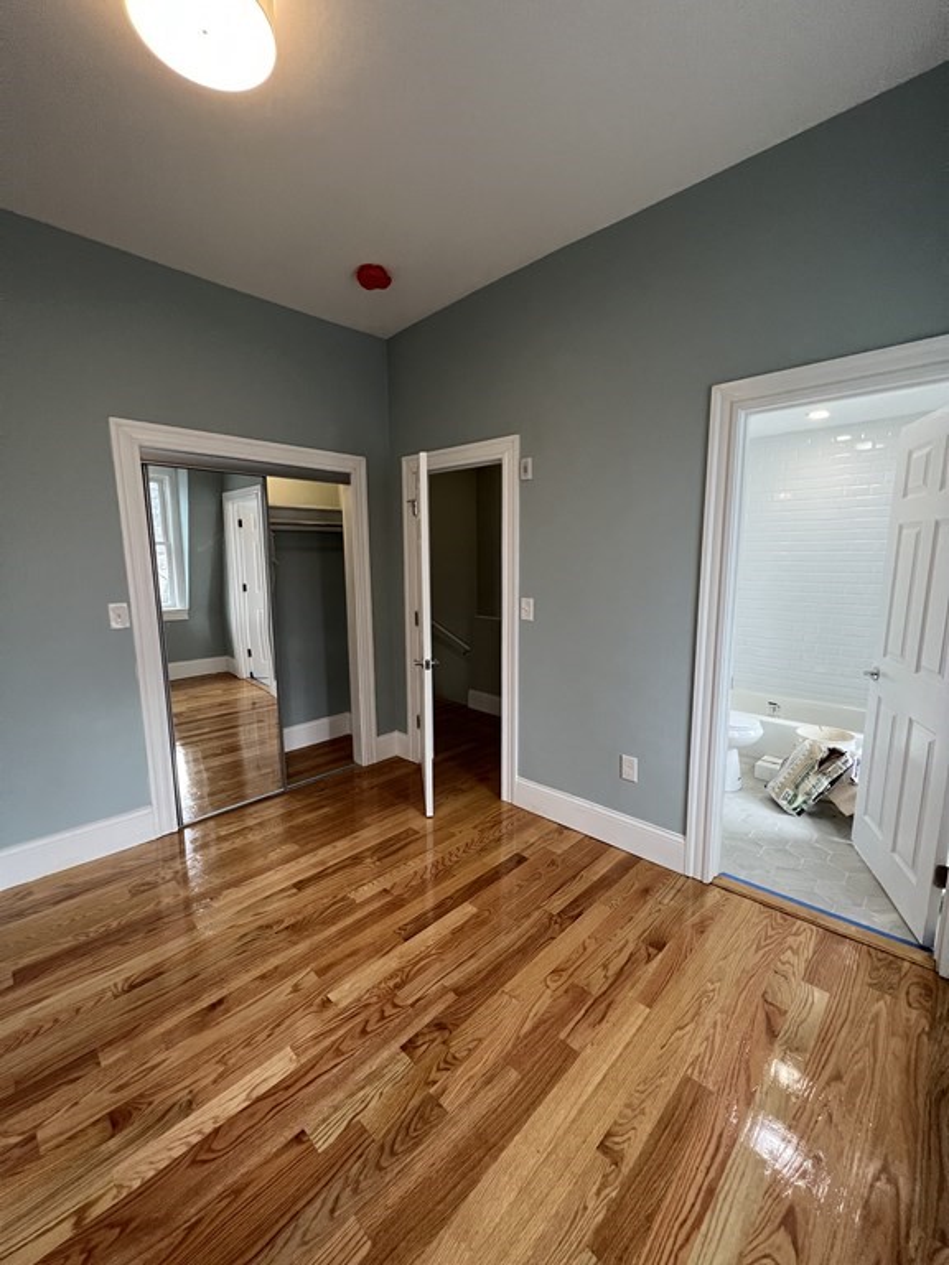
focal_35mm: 13
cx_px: 474
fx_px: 475
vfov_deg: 106.2
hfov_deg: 89.9
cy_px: 632
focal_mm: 1.57
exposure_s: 1/120
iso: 250
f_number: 1.8
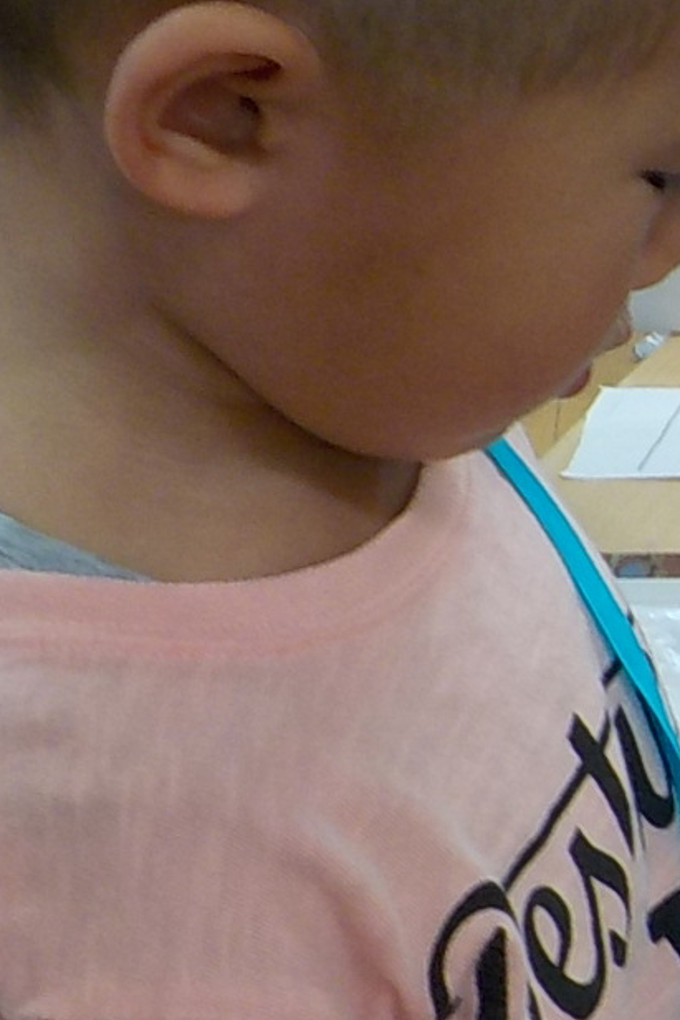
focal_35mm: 115
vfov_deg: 17.8
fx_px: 3256
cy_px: 565
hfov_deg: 10.8
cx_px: 1385
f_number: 3.3
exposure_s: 1/30
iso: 140
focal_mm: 4.1
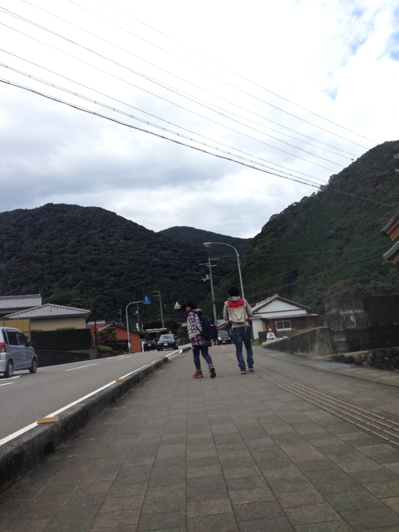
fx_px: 507
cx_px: 200
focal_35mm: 33
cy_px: 266
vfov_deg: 55.4
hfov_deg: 42.9
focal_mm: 4.12
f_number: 2.4
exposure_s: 1/723
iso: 50
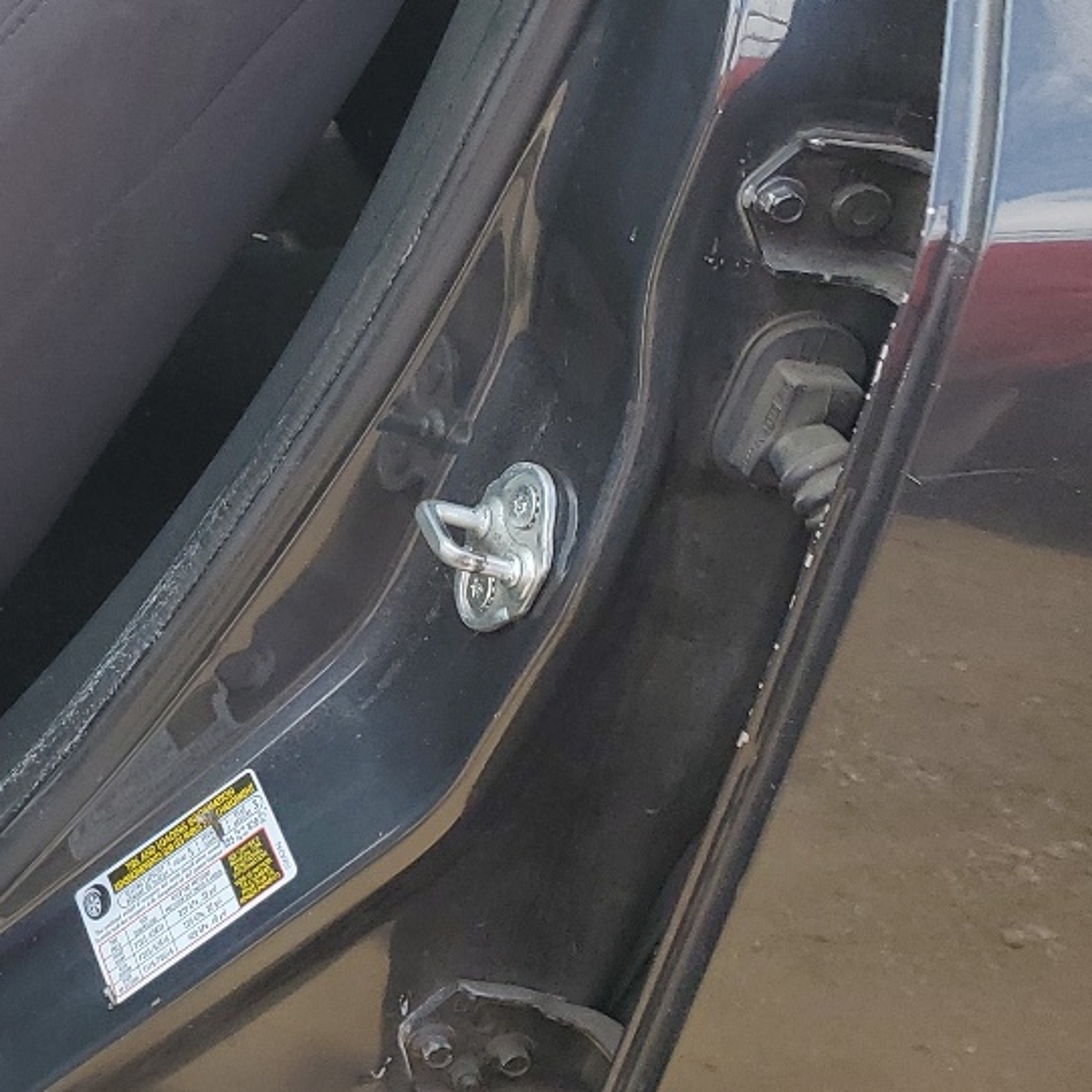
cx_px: -513
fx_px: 2427
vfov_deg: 24.1
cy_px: -24
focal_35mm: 68
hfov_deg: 21.5
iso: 50
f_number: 1.5
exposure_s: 1/476
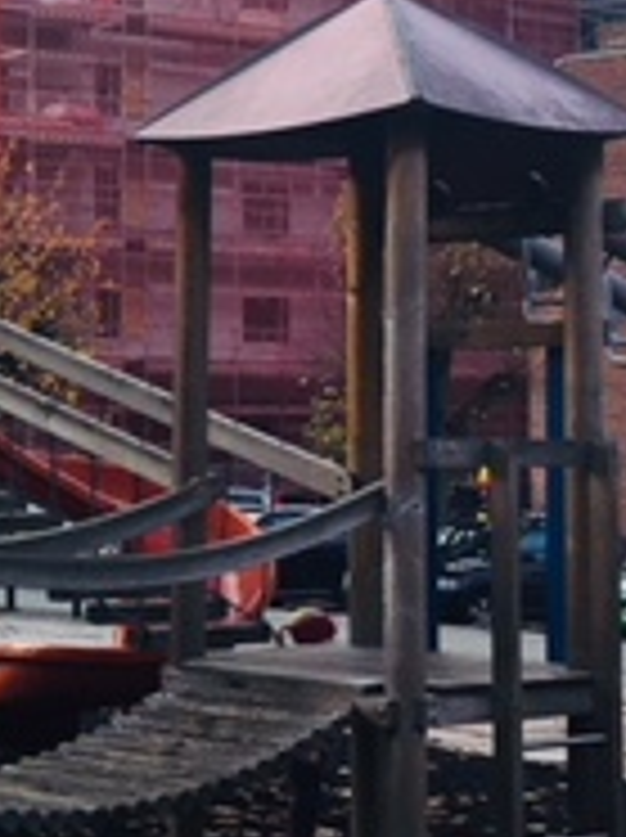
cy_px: 292
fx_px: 2417
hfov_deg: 13.6
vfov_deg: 19.6
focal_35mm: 100
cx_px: -410
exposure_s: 1/761
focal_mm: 4.15
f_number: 2.2
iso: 25
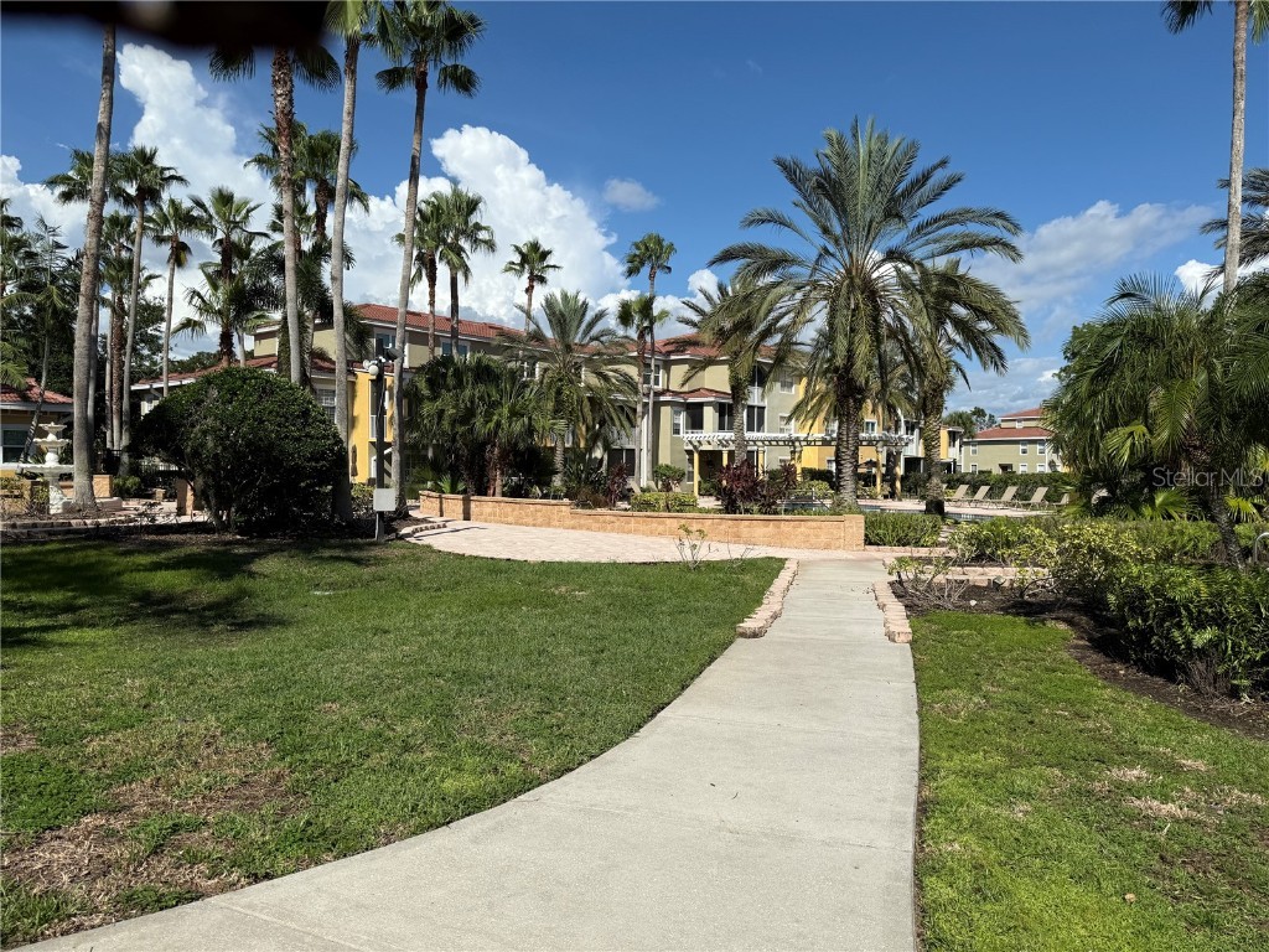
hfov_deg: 71.6
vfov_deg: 56.8
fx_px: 880
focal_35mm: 24
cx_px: 634
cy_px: 476
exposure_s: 1/8130
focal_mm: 6.76
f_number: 1.78
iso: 80
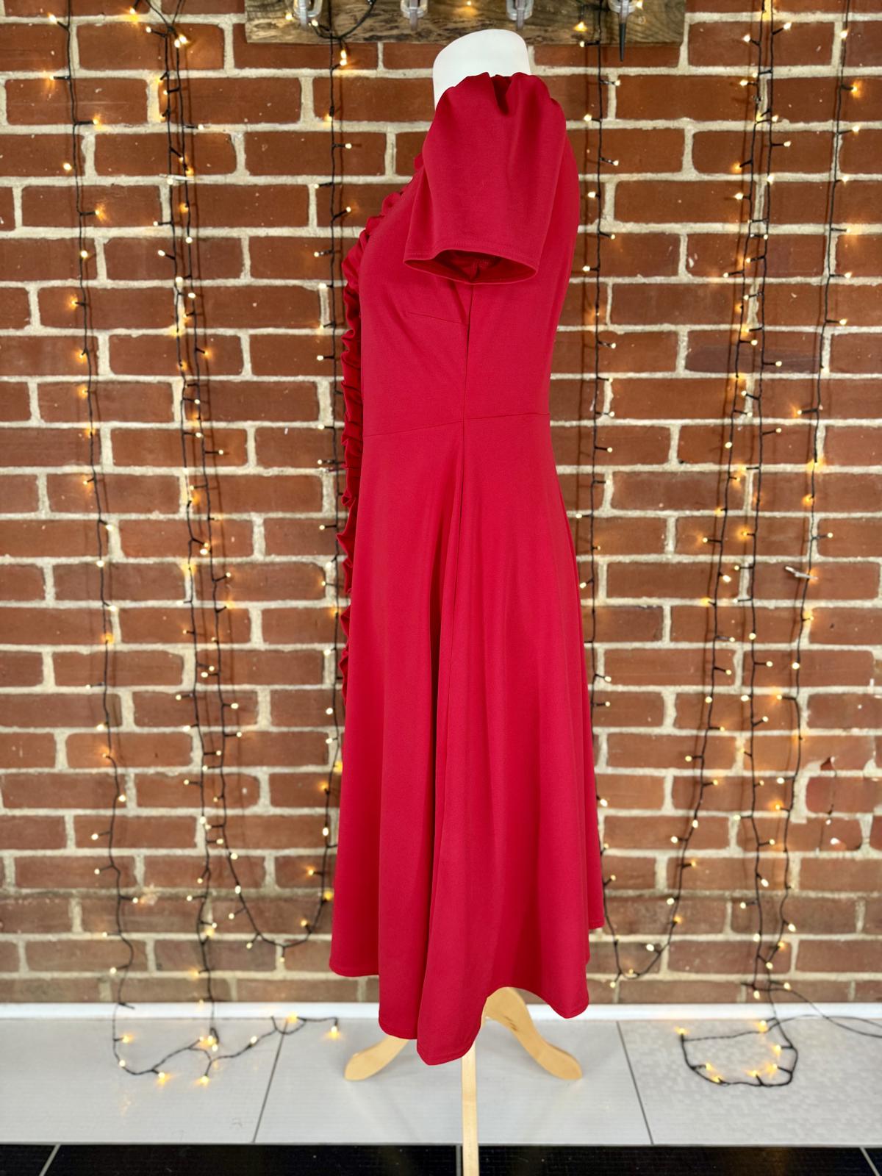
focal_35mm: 24
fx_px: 815
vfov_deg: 71.6
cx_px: 441
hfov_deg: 56.8
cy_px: 588
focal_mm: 6.76
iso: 160
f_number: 1.78
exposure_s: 1/50
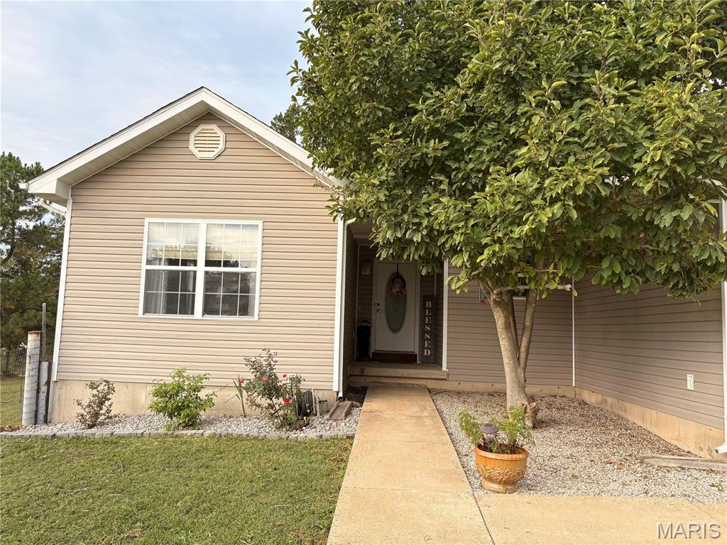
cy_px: 272
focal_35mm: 26
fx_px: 546
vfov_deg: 53.1
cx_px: 364
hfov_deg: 67.3
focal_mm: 5.96
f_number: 1.6
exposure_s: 1/840
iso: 50
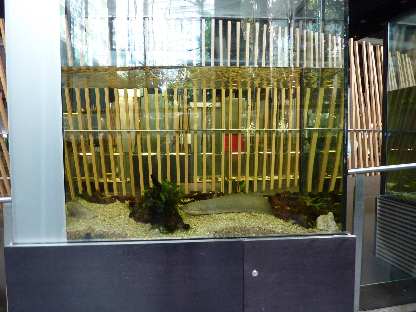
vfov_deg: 54.9
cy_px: 156
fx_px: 300
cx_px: 208
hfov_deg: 69.4
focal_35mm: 25
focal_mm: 4.1
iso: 400
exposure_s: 1/15
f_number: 3.3
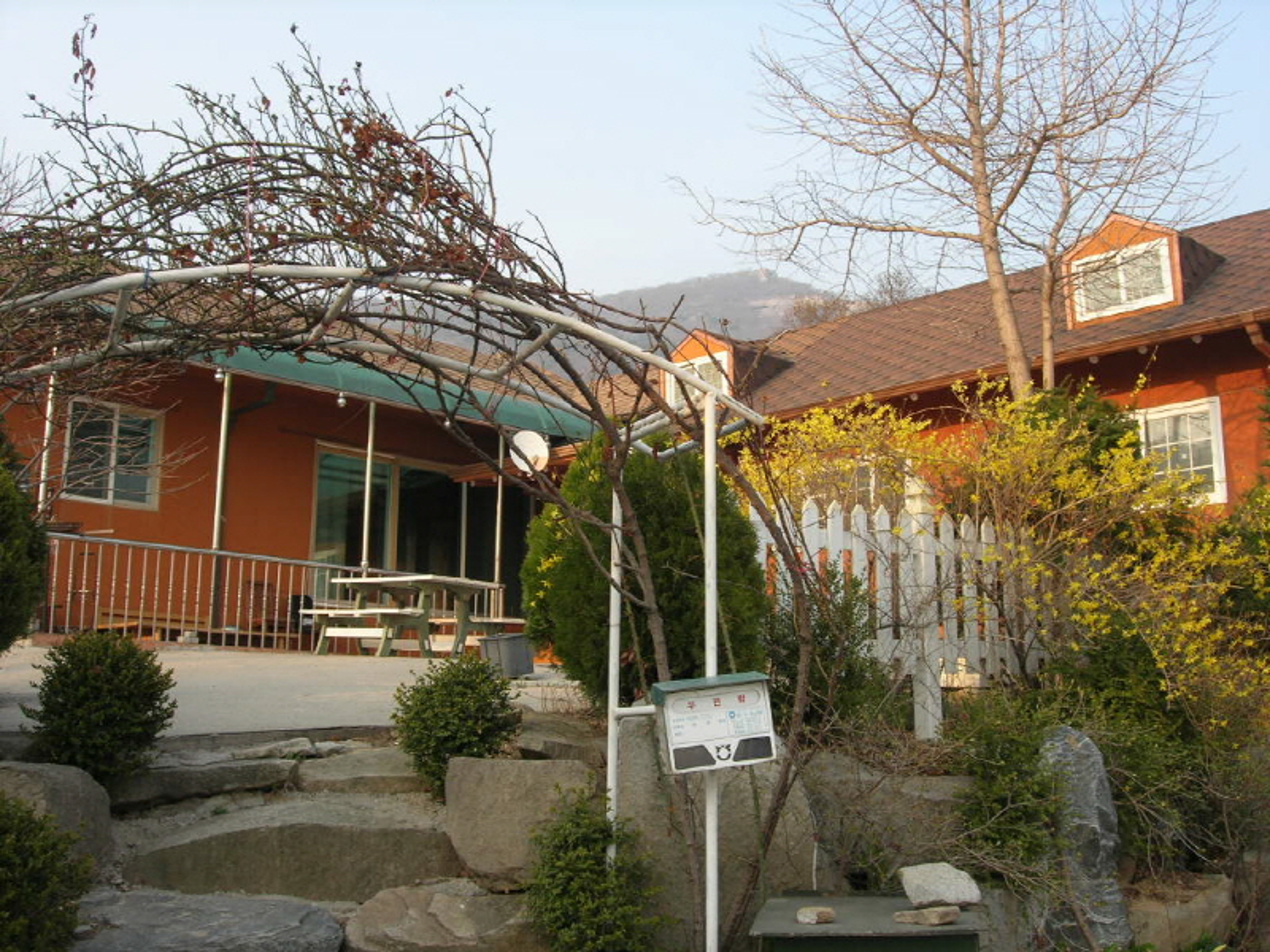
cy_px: 476
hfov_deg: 49.0
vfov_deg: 37.7
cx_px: 635
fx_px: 1394
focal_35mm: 38
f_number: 4.8
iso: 64
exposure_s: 1/130
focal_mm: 7.8
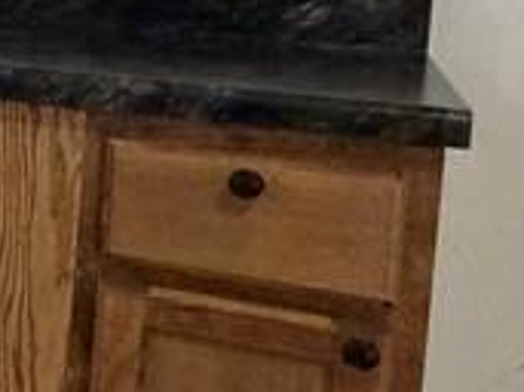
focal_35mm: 84
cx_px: -699
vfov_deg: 17.1
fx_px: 1271
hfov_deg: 15.1
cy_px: -24
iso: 400
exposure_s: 1/60
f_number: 2.2
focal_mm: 2.22
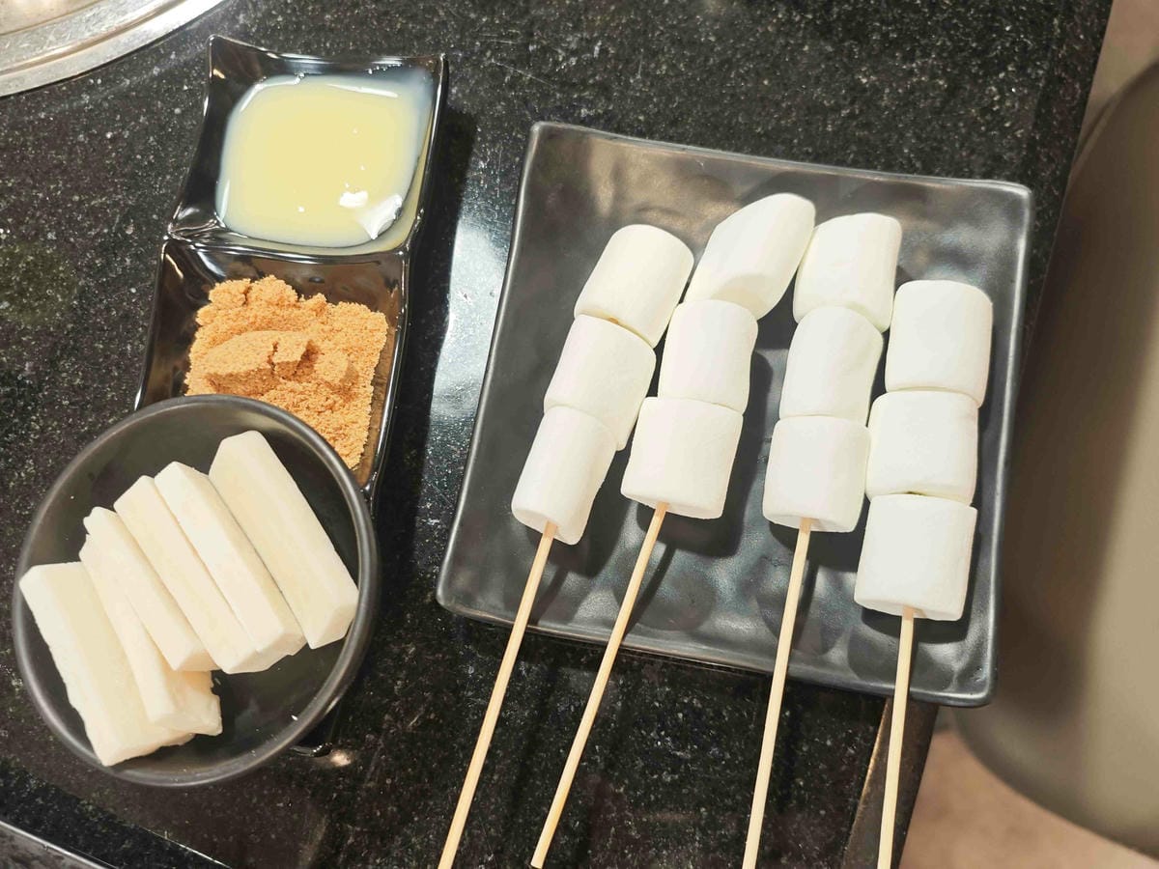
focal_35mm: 30
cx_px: 580
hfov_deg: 60.0
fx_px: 1004
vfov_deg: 46.8
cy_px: 434
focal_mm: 8.72
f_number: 2
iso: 200
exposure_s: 1/40
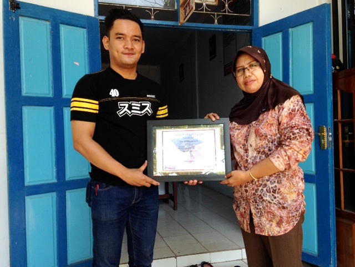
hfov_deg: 55.4
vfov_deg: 42.9
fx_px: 338
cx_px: 178
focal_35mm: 33
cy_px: 134
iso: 50
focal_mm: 4.12
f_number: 2.4
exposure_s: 1/152
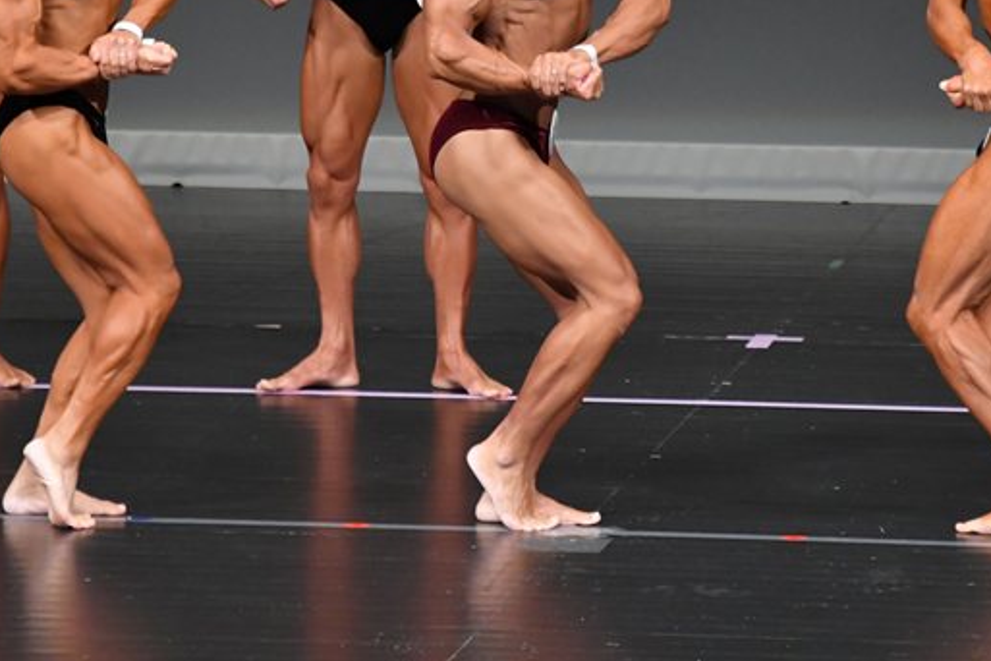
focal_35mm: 521
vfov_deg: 2.6
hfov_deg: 4.0
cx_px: 577
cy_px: 172
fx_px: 14341
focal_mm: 230
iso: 4000
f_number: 5.6
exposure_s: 1/400
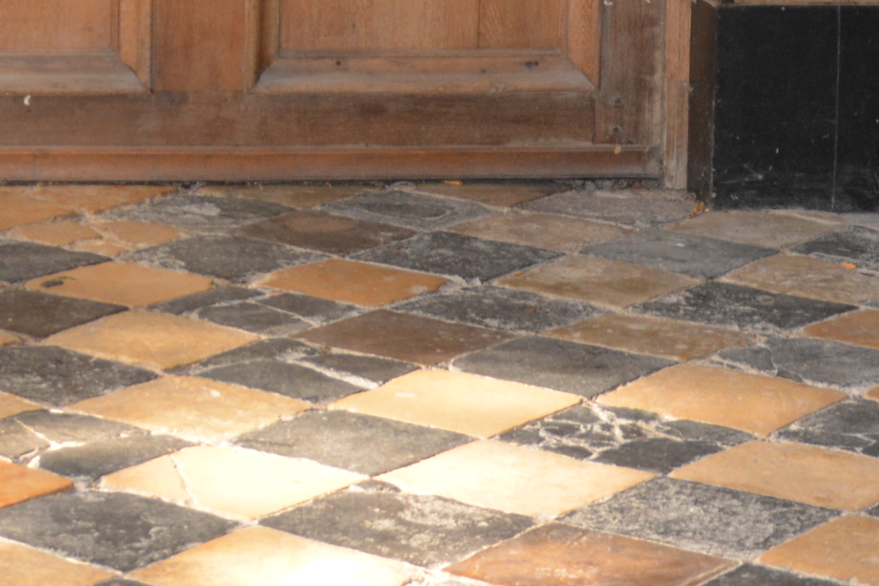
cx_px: -73
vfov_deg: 9.4
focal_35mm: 144
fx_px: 3514
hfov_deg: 14.0
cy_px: -134
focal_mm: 25
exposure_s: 1/80
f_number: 4
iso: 400
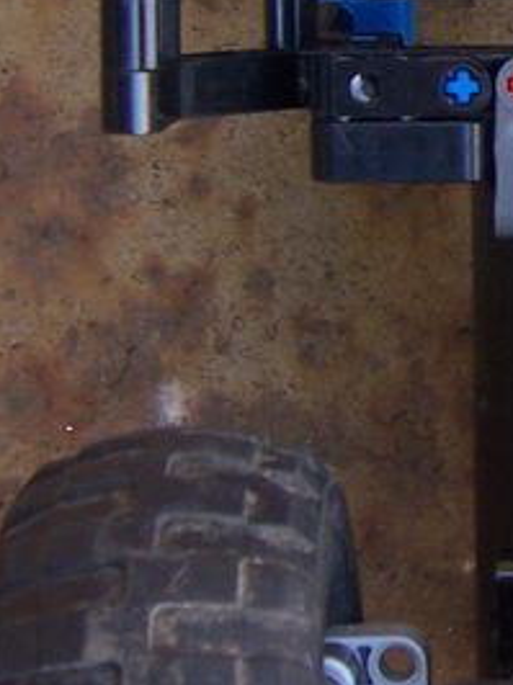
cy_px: 10
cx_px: 758
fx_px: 2573
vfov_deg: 14.9
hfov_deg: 11.0
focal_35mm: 130
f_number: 3
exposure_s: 1/30
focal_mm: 6
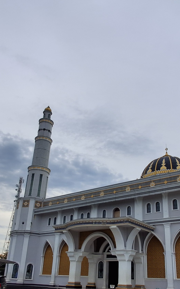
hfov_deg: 38.2
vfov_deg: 57.7
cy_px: 173
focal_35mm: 33
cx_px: 108
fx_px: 259
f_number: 2.2
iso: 40
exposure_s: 1/839
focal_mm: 1.64
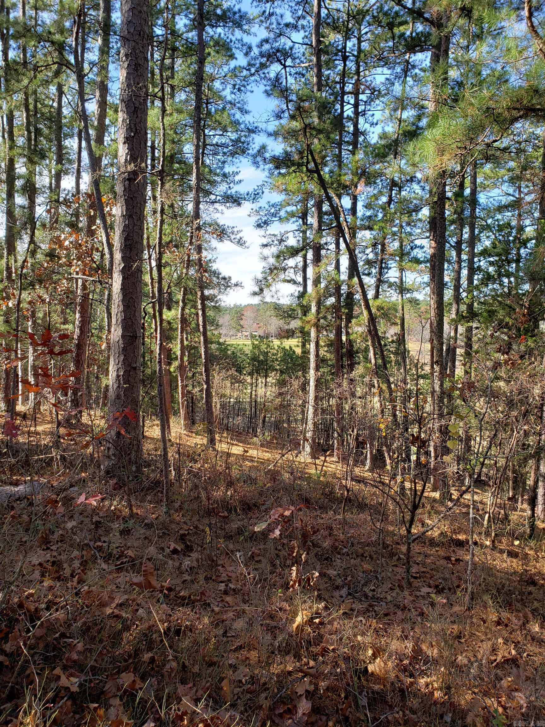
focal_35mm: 26
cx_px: 272
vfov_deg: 67.3
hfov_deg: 53.1
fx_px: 546
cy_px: 364
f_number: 2.4
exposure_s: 1/270
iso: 50
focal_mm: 4.3
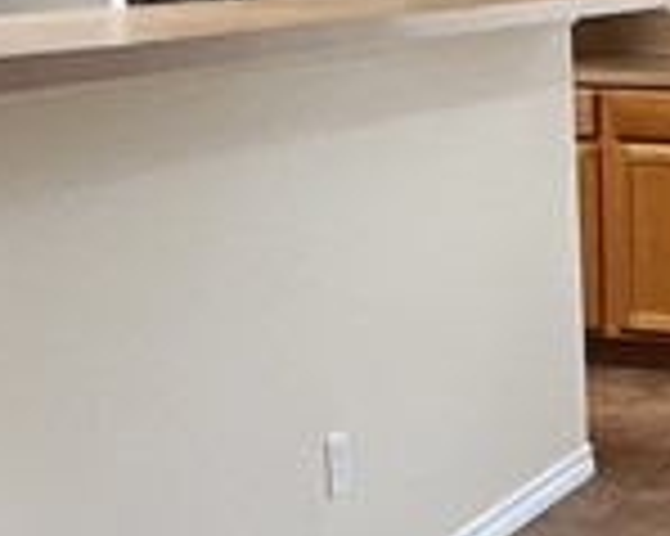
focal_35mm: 87
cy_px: 504
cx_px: 836
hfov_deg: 20.4
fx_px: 1724
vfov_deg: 17.3
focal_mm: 1.57
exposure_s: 1/60
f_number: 1.8
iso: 320
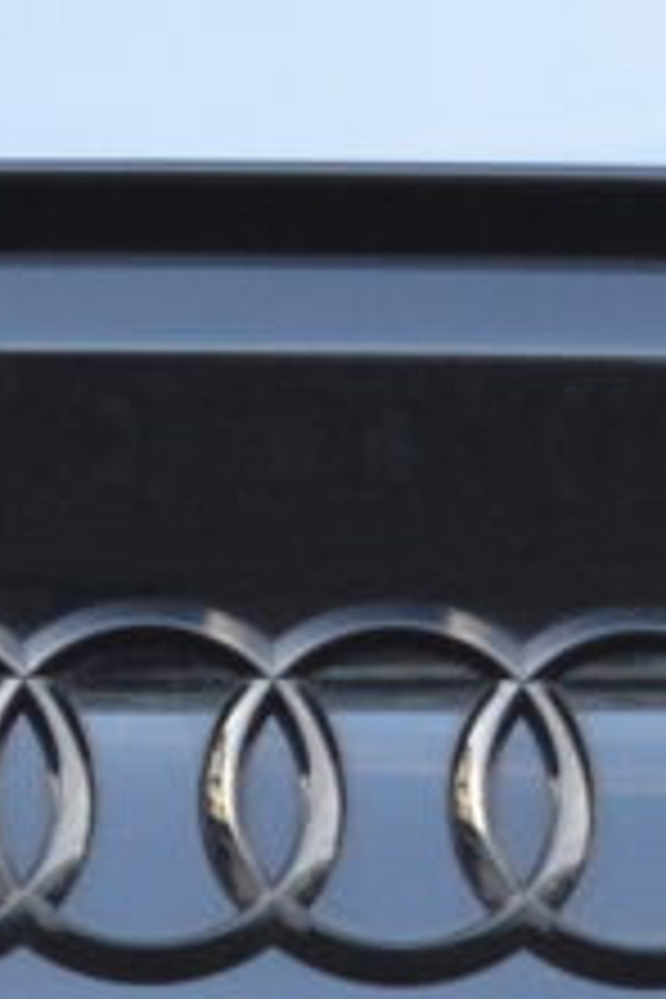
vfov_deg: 4.0
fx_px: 14401
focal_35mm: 519
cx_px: 202
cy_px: 1280
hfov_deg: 2.6
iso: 400
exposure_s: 1/100
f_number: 5
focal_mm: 30
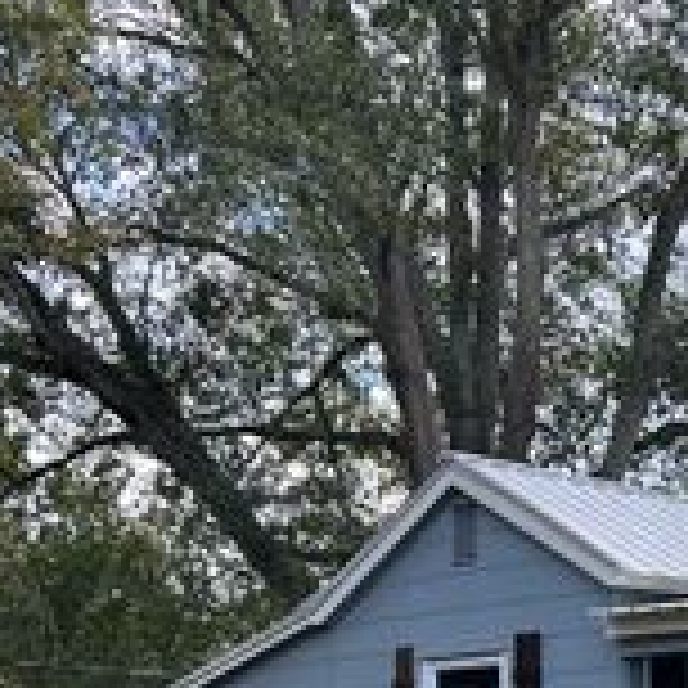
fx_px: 1686
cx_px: 998
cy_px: 785
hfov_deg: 20.2
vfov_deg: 21.7
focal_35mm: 75
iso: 50
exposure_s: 1/597
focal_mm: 5.7
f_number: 1.5
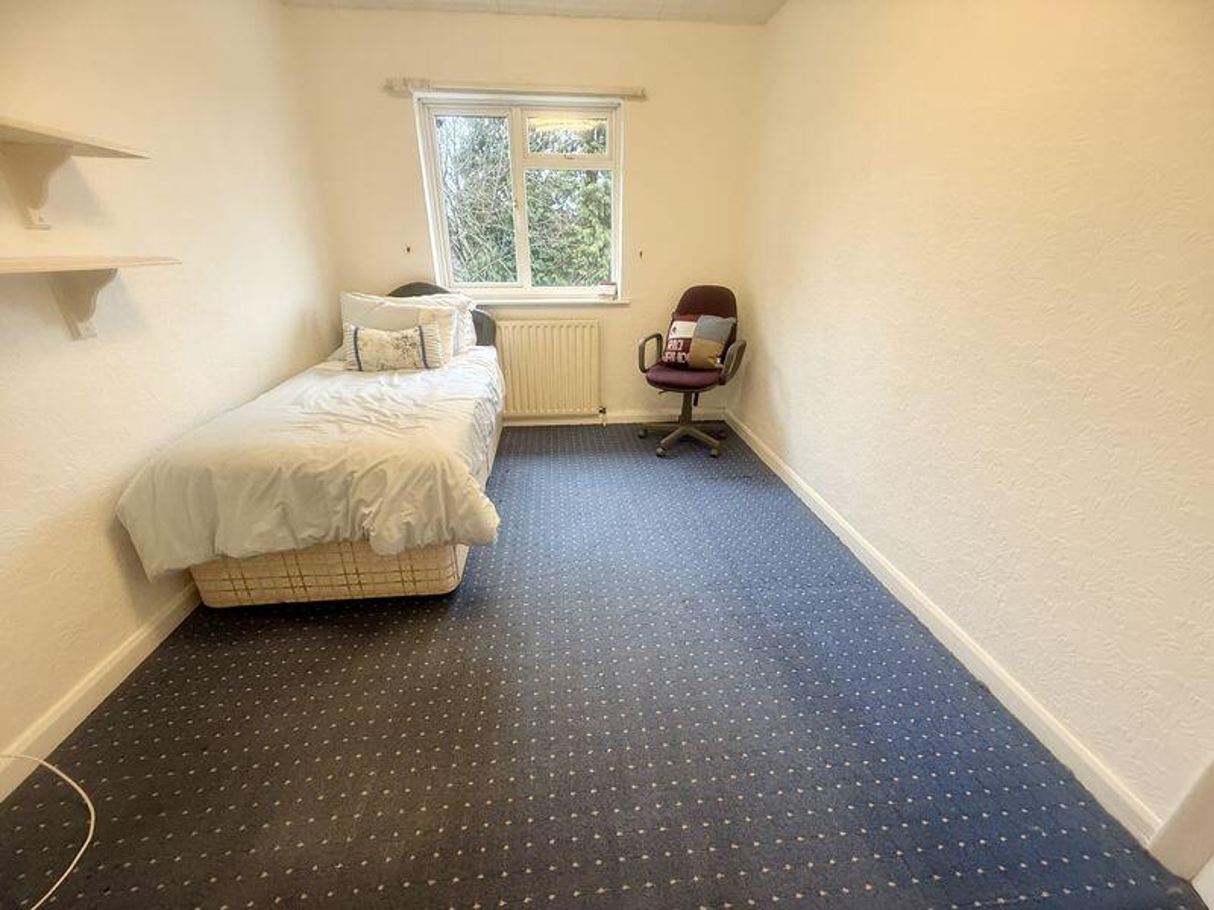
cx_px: 607
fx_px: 491
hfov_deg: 102.1
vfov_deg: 85.7
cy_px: 455
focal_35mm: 14
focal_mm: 2.22
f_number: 2.2
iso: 250
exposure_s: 1/50
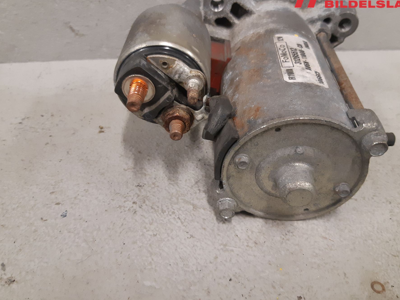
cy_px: 143
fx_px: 347
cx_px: 202
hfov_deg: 60.0
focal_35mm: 30
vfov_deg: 46.8
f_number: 1.7
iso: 200
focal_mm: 3.93
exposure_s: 1/50
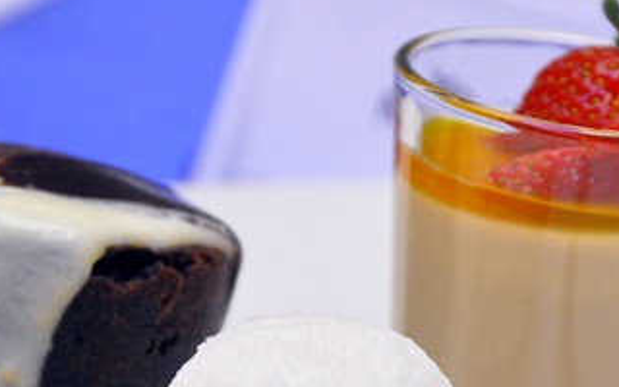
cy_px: 310
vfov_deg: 4.0
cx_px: 402
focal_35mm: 326
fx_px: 5500
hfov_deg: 6.4
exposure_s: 1/100
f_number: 5.6
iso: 2000
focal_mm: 105
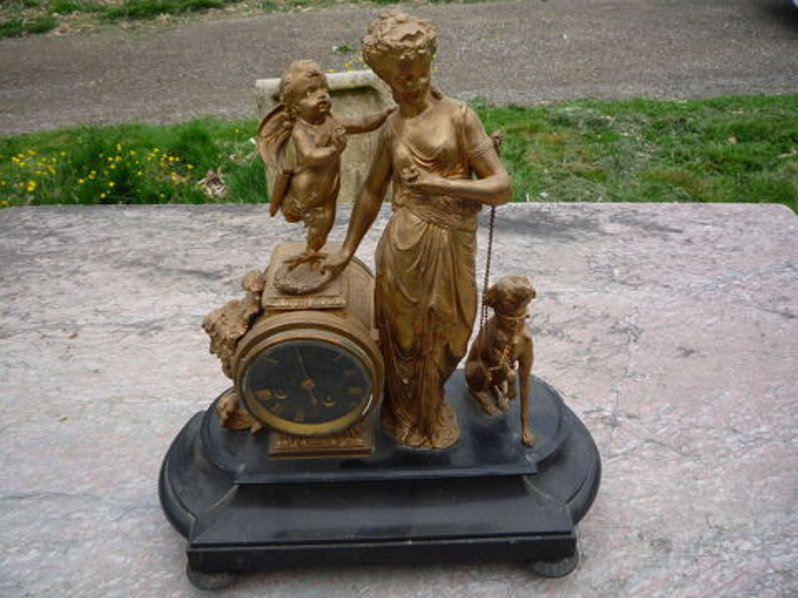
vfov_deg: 46.8
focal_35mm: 30
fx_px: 692
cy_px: 299
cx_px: 399
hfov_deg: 60.0
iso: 100
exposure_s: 1/125
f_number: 4
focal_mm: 5.2
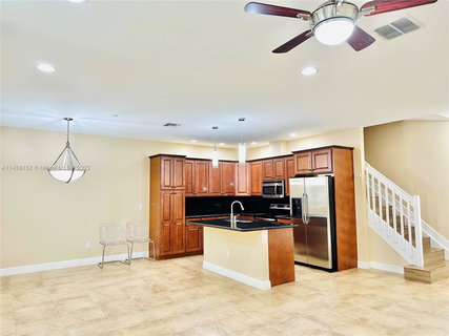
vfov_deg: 56.8
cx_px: 224
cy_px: 168
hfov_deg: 71.6
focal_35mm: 24
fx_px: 311
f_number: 1.78
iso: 125
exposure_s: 1/60
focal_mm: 6.86
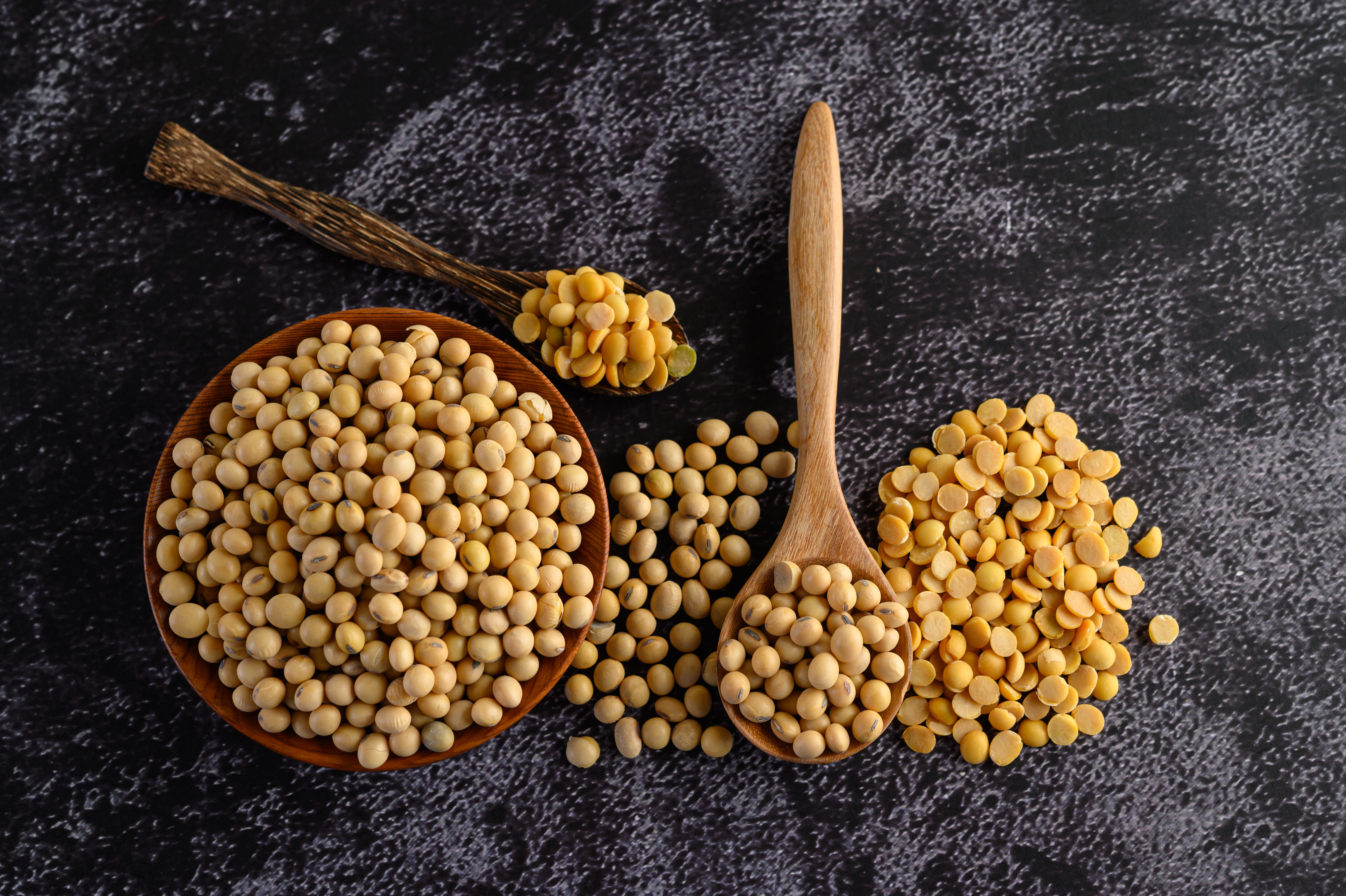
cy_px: 448
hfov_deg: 33.4
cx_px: 673
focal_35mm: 60
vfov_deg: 22.6
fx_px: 2242
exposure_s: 1/125
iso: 100
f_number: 8
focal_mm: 60
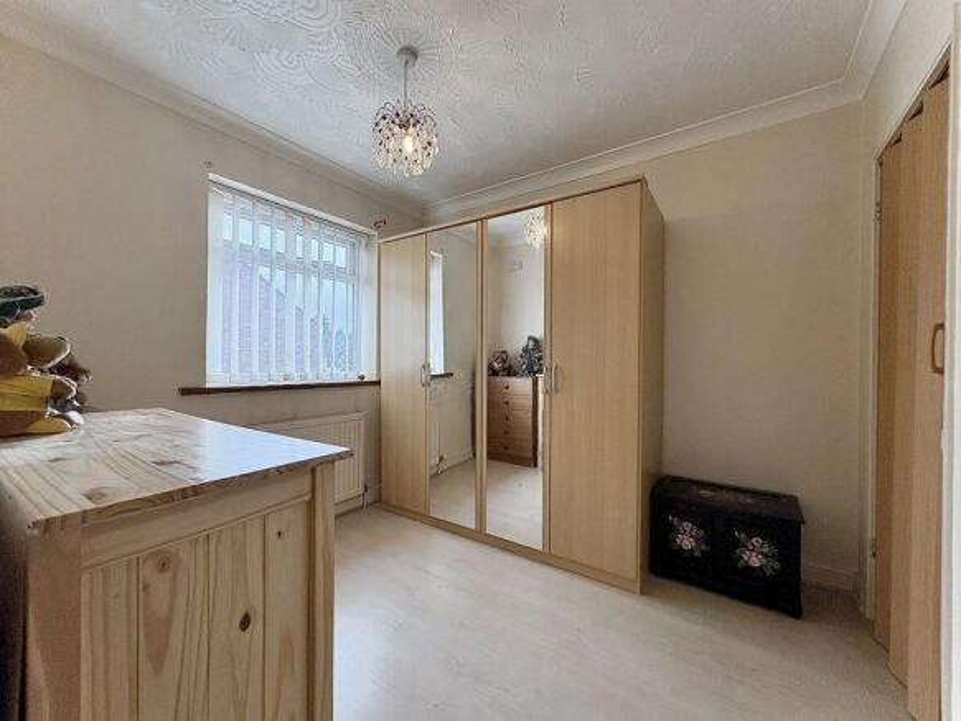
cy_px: 360
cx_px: 480
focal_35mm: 14
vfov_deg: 85.7
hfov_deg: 102.1
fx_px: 389
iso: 250
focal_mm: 2.22
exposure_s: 1/100
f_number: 2.2
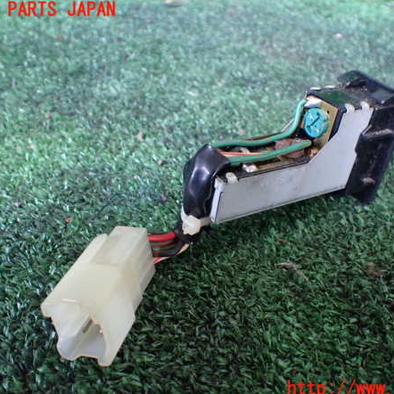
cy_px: 200
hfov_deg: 46.0
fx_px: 464
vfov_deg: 46.0
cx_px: 221
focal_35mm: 36
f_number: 2.3
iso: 800
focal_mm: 5.4
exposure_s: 1/30
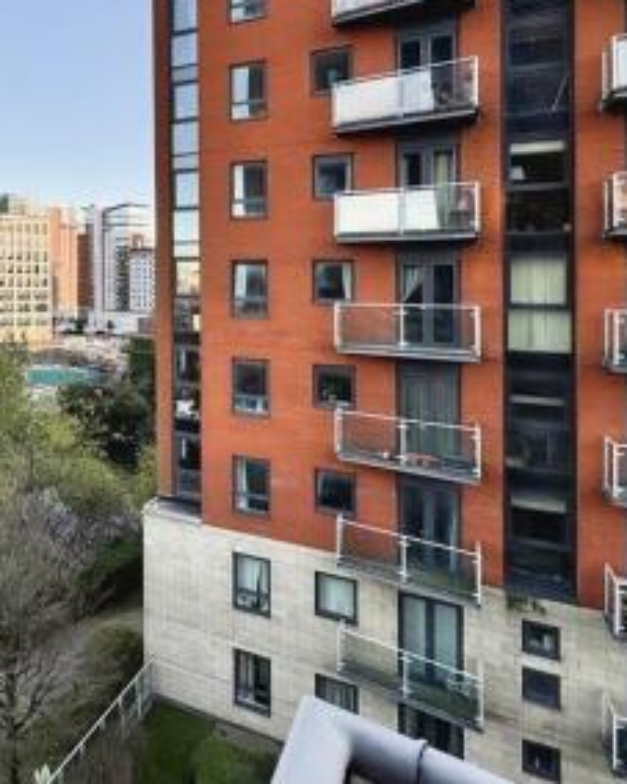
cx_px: -52
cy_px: 393
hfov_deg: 41.7
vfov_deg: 62.2
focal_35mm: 28
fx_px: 650
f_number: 2.2
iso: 40
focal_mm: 2.22
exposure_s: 1/397
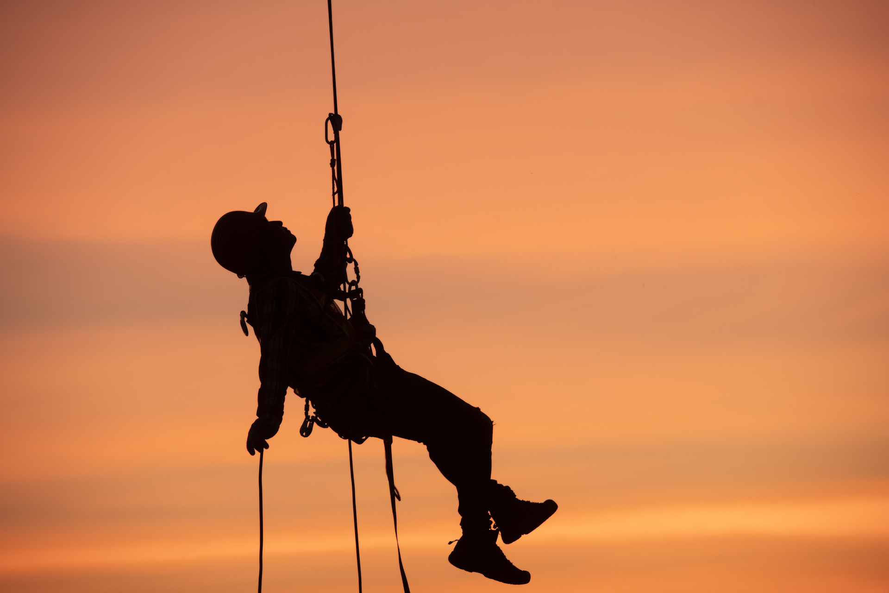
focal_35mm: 170
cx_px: 444
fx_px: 4198
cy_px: 296
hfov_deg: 12.1
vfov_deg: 8.1
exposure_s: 1/100
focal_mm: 170
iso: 320
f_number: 5
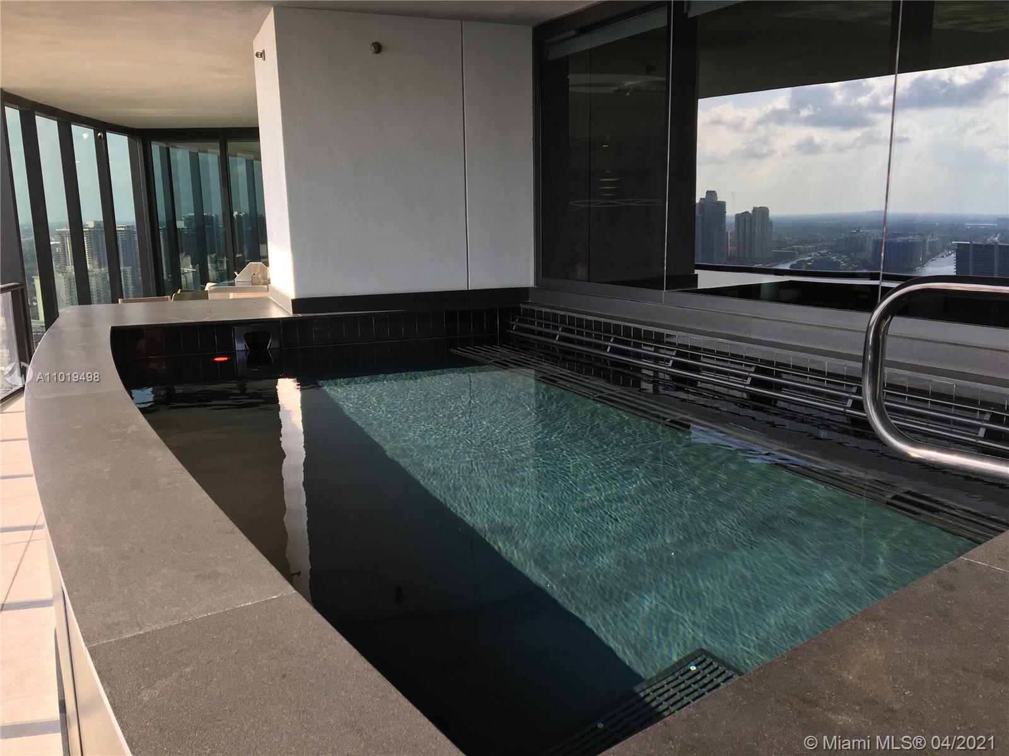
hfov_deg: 61.7
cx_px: 504
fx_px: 845
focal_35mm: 29
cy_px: 378
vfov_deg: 48.2
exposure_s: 1/262
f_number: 2.2
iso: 25
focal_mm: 4.15
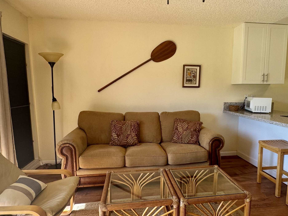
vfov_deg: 58.8
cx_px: 155
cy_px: 112
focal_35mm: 23
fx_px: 191
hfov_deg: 73.8
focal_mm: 2.22
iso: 100
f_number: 2.2
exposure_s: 1/99
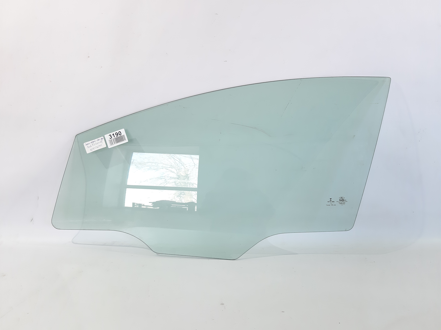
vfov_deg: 51.4
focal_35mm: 27
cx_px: 220
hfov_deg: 65.3
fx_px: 344
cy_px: 165
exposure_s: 1/50
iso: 100
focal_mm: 3.93
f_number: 1.7
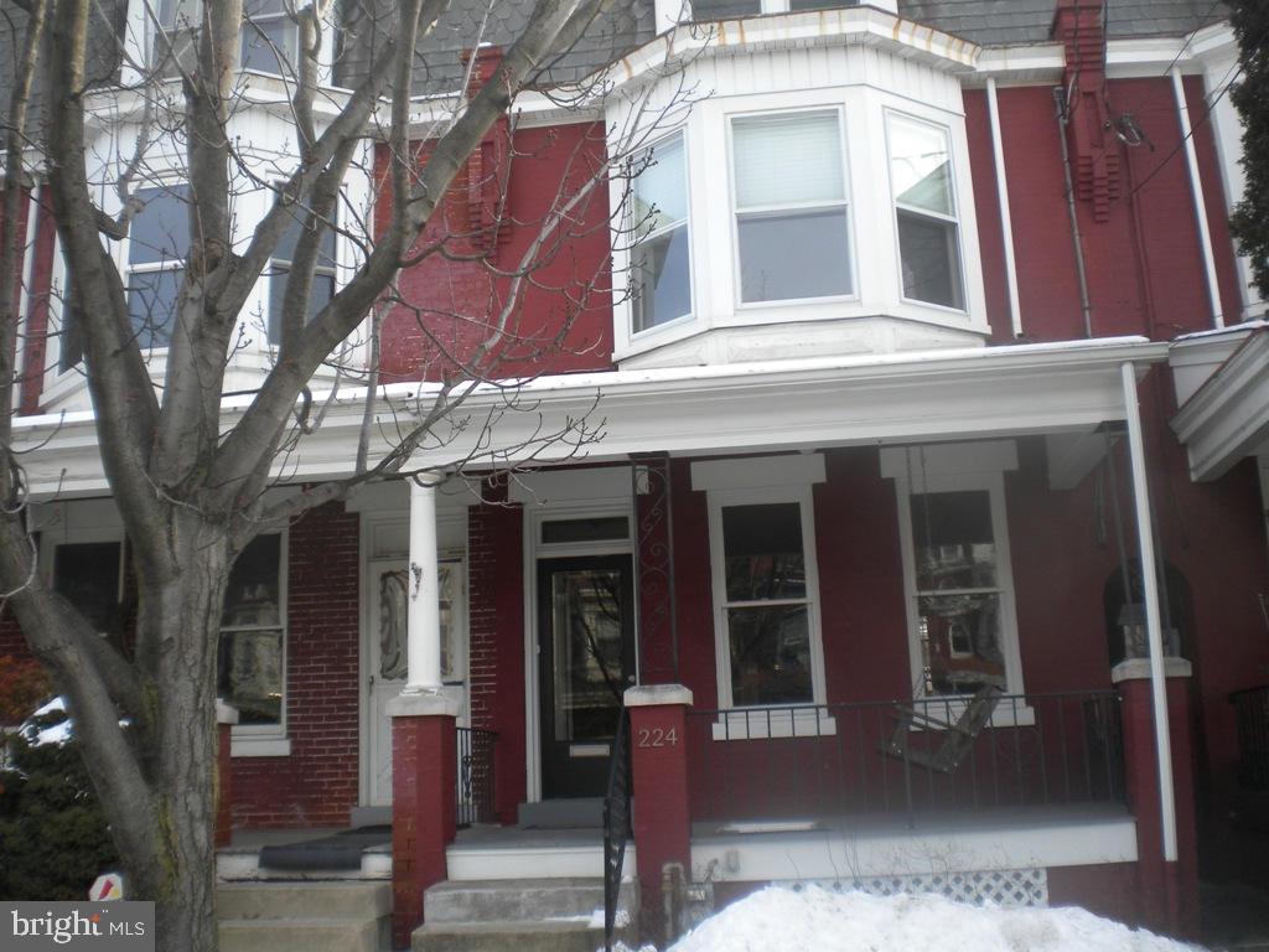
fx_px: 1283
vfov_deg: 40.7
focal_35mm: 35
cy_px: 476
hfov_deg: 52.6
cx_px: 634
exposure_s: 1/220
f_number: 4.6
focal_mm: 6.3
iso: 80
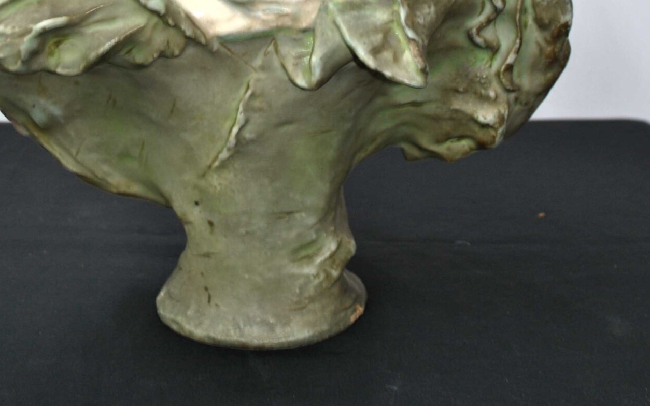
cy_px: -109
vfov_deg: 16.5
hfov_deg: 27.4
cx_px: 272
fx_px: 1329
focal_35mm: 75
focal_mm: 24
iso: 200
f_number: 4
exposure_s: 1/10
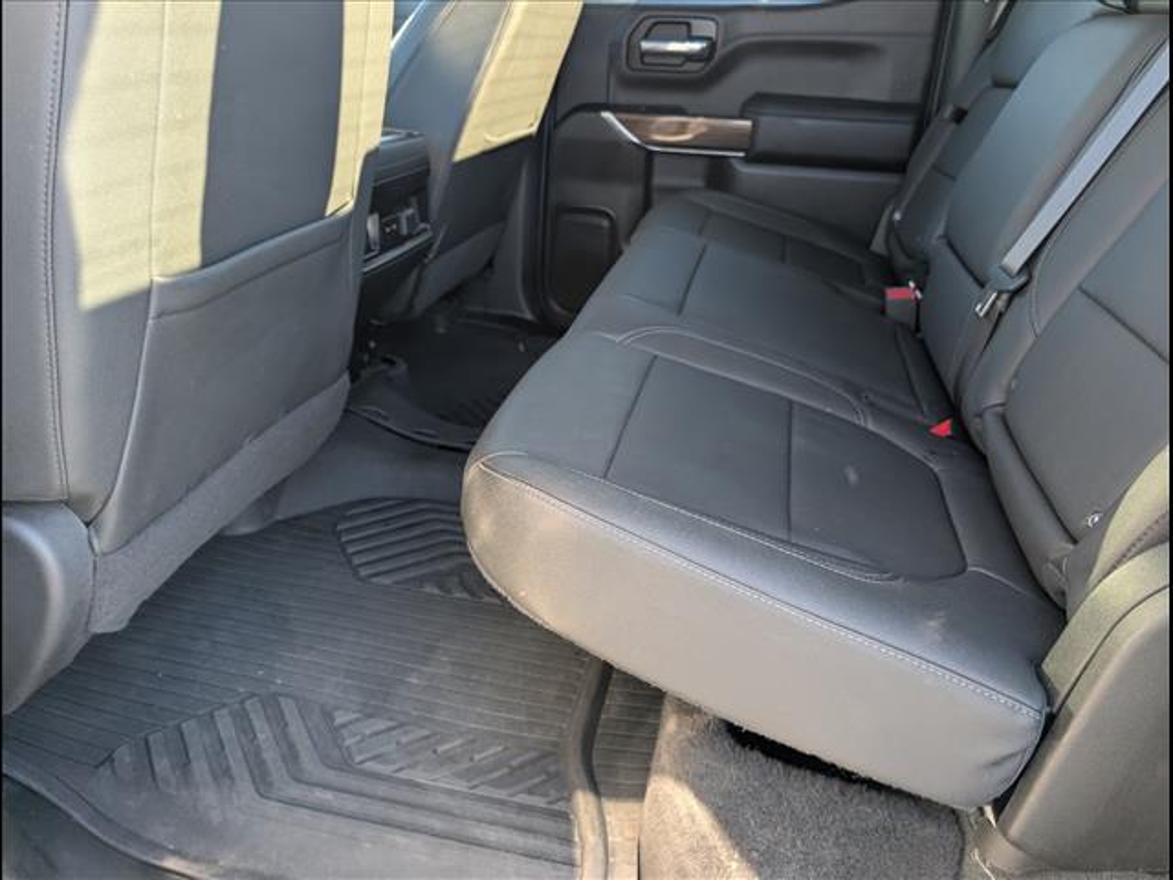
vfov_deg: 56.8
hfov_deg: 71.6
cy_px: 440
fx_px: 813
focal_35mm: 24
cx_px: 586
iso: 261
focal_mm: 6.9
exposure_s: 1/196
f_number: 1.68
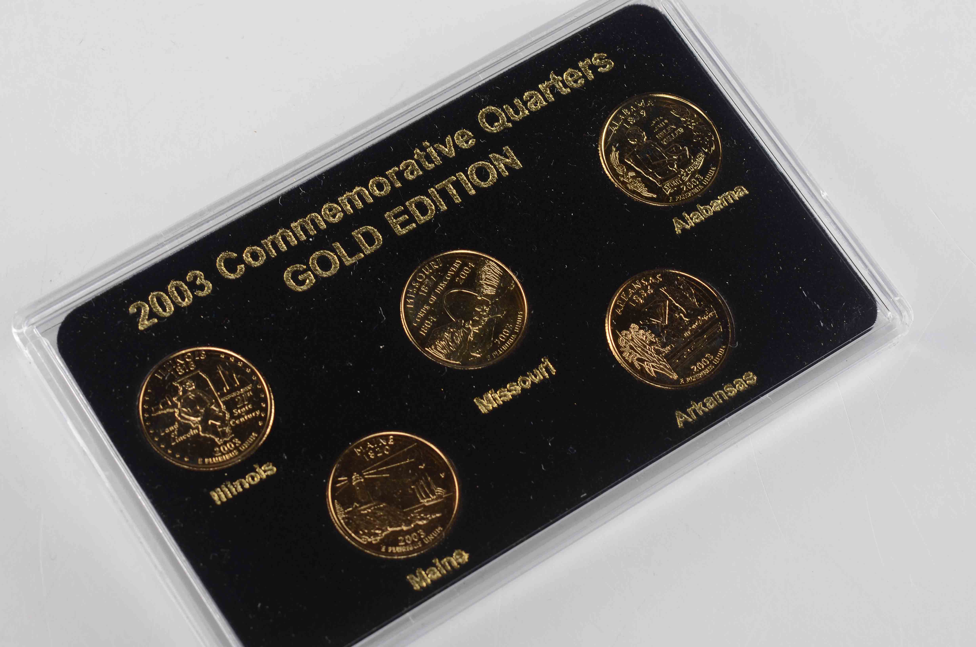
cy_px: 324
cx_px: 488
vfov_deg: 15.1
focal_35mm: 90
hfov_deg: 22.7
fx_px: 2435
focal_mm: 60
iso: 100
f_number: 10
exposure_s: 1/80
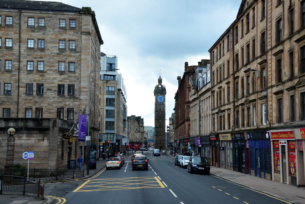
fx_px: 411
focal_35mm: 49
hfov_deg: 40.7
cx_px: 155
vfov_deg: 27.8
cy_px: 100
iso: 500
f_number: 7.1
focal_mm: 31
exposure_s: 1/500
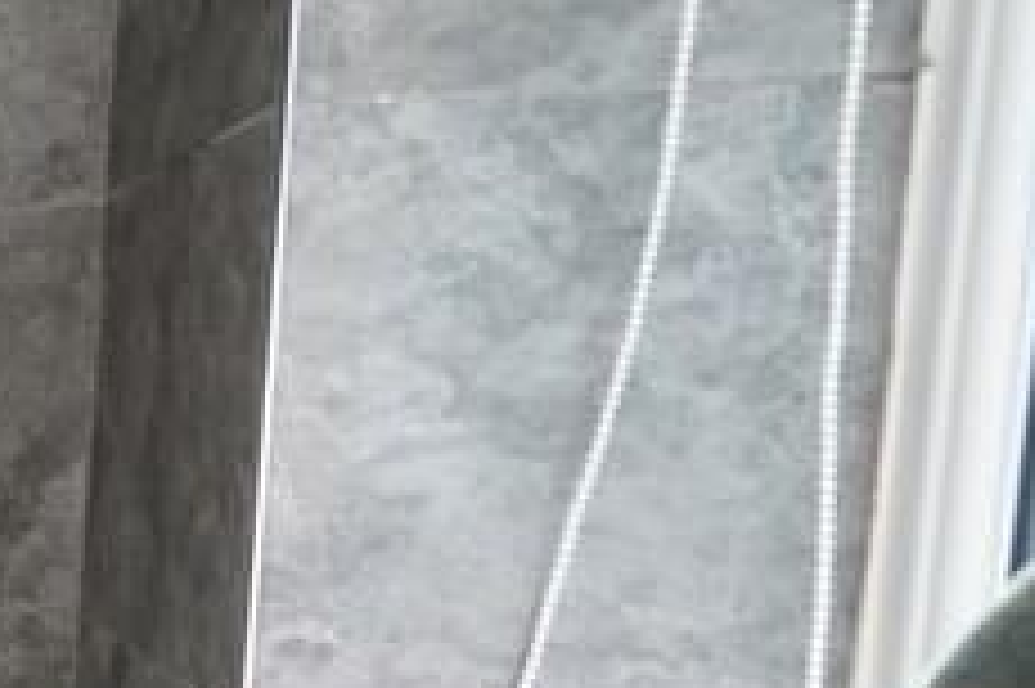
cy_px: 488
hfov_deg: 17.8
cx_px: -1179
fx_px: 1666
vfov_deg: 23.2
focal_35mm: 58
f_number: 4
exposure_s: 1/160
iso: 500
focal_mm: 13
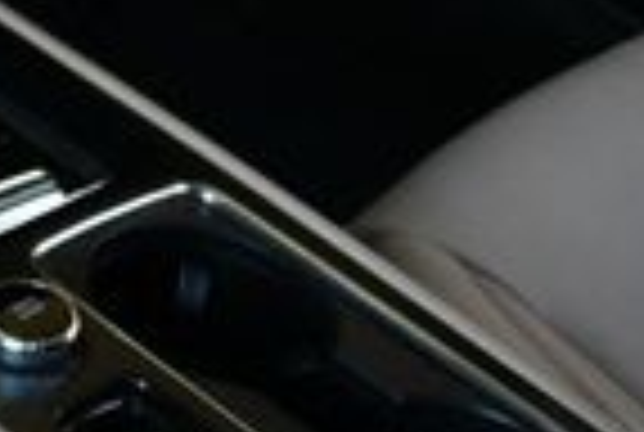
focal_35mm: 179
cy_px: -441
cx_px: -743
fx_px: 3209
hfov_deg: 10.3
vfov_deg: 7.4
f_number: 3.8
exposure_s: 1/250
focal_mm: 20
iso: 640
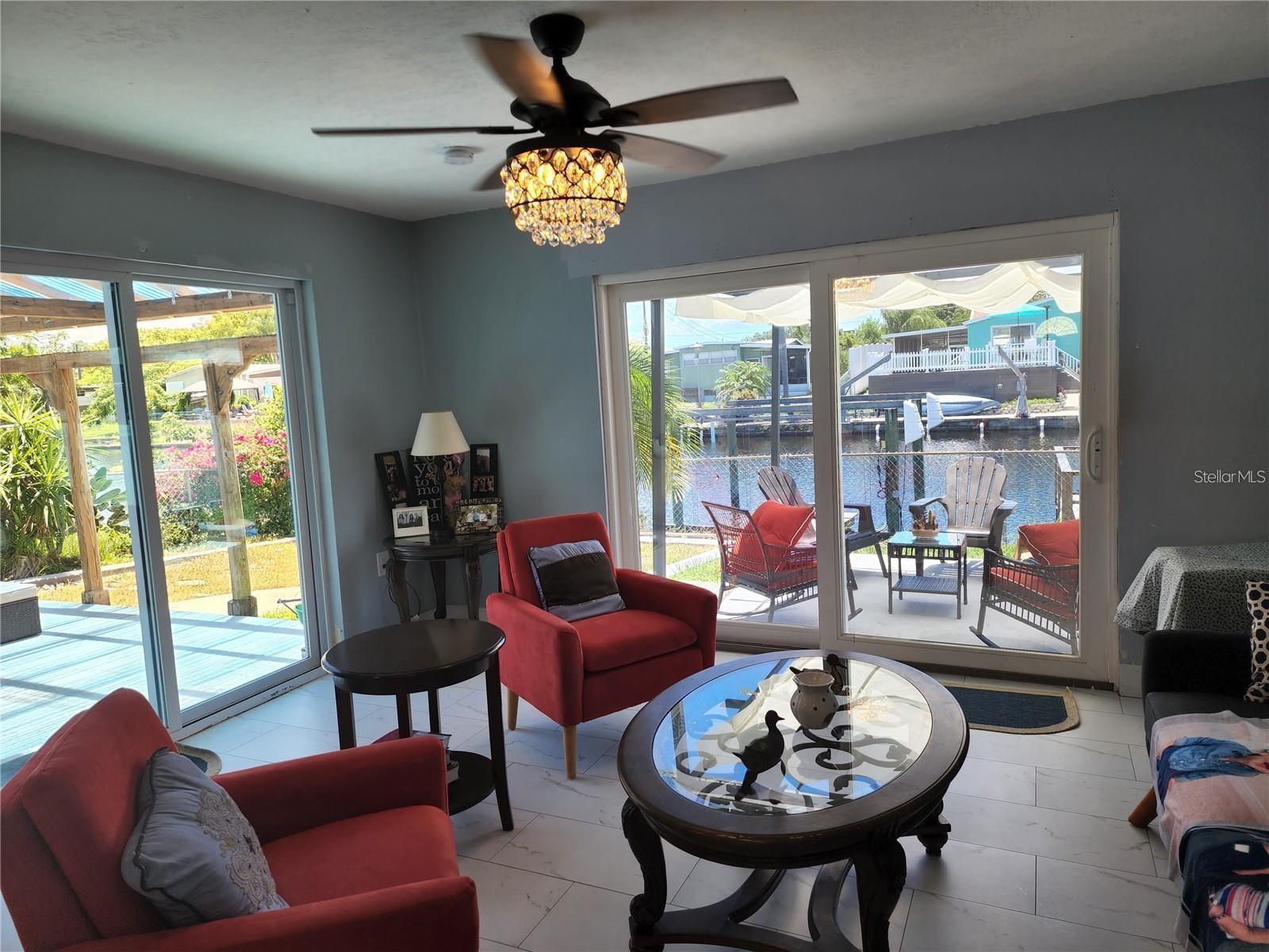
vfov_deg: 58.9
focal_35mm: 23
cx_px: 634
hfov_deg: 73.9
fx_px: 843
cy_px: 476
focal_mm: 6.4
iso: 32
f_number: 1.8
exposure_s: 1/120
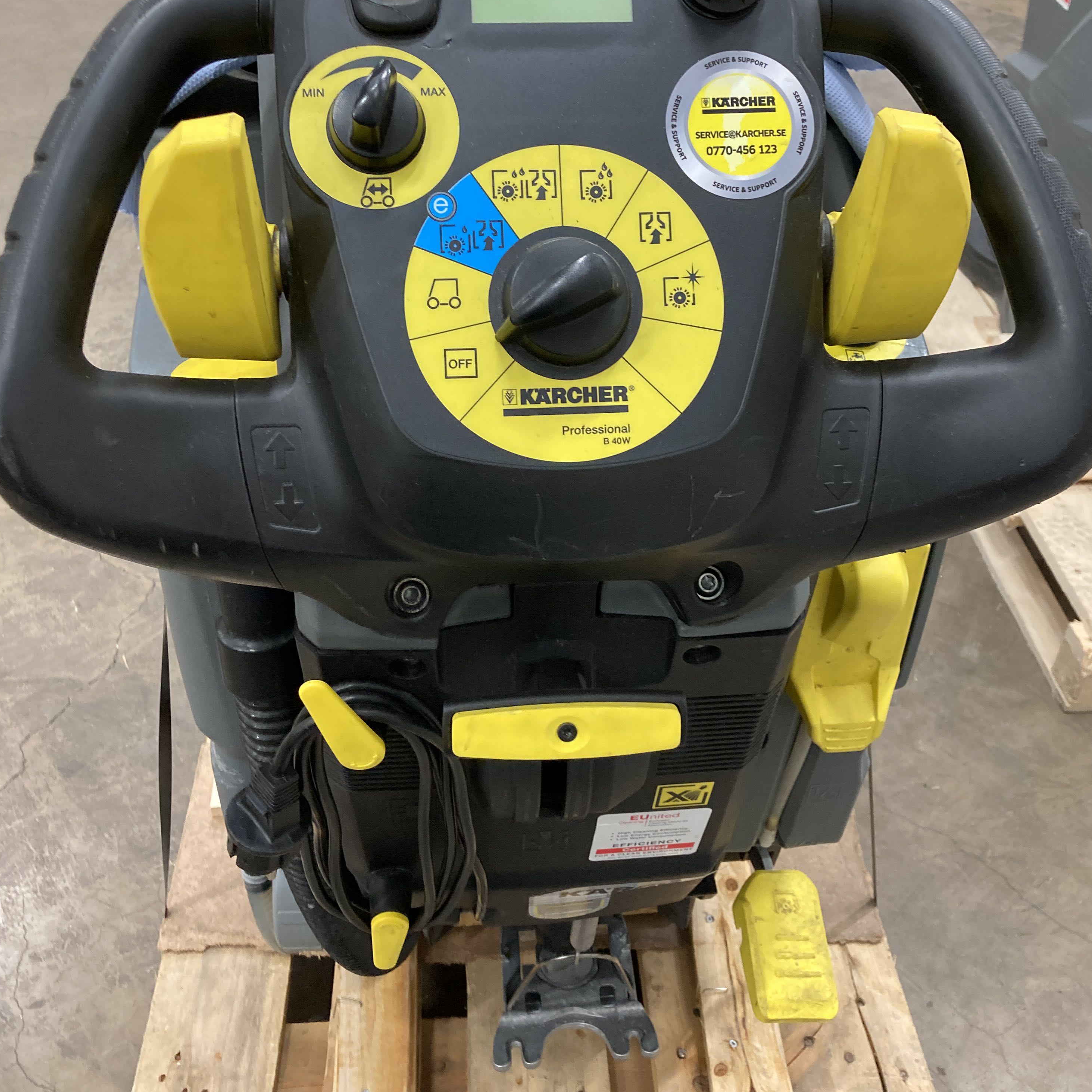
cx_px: 558
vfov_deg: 48.4
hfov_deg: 48.4
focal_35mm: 34
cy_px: 486
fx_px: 1213
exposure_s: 1/60
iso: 160
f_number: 1.8
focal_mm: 3.99
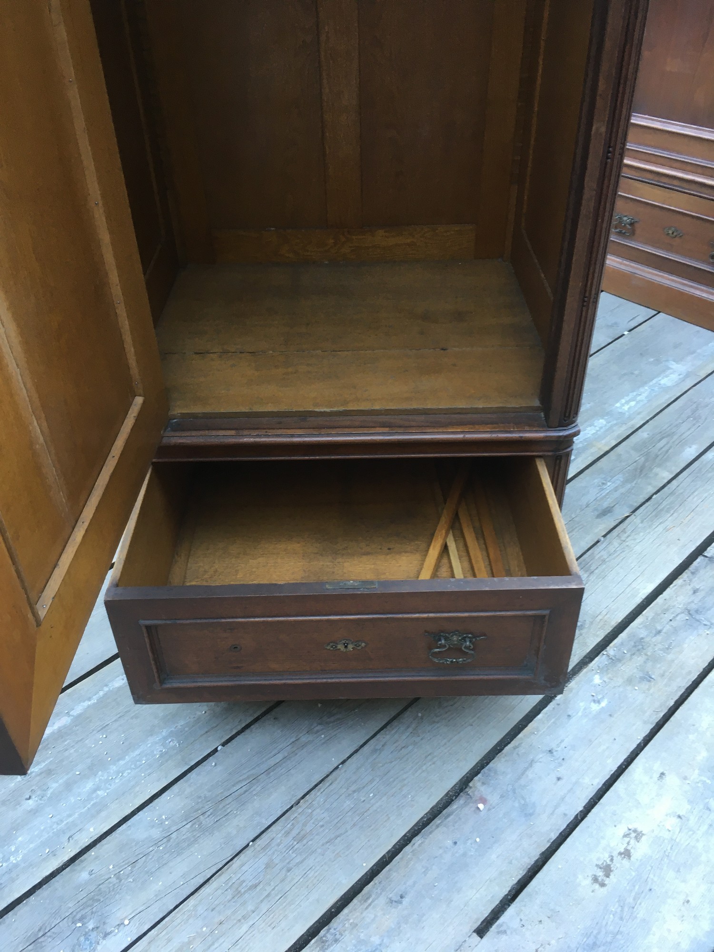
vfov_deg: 61.7
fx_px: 798
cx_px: 357
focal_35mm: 29
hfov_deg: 48.2
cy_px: 476
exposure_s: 1/33
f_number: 2.2
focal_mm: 4.15
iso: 64
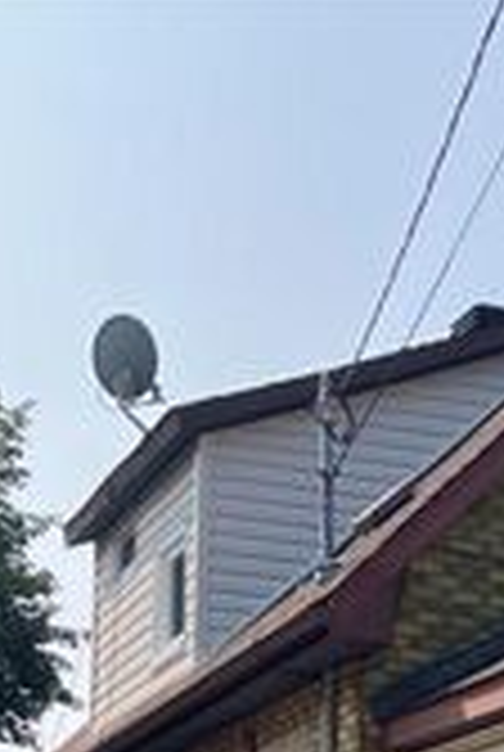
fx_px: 1819
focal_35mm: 87
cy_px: 840
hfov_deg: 15.3
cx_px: 590
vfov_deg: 22.0
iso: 32
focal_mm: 3.99
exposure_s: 1/1230
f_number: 1.8
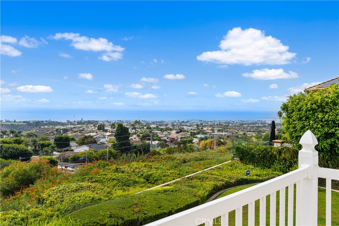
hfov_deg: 54.4
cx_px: 170
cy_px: 113
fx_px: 330
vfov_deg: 37.9
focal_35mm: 35
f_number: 8
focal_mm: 35
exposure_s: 1/50
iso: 100
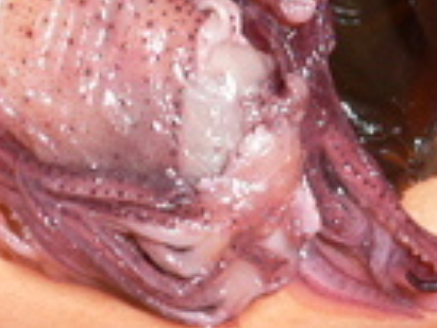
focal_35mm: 128
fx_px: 1617
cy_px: -161
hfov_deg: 15.4
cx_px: 281
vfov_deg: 11.2
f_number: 2.8
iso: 80
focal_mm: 5.8
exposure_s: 1/60
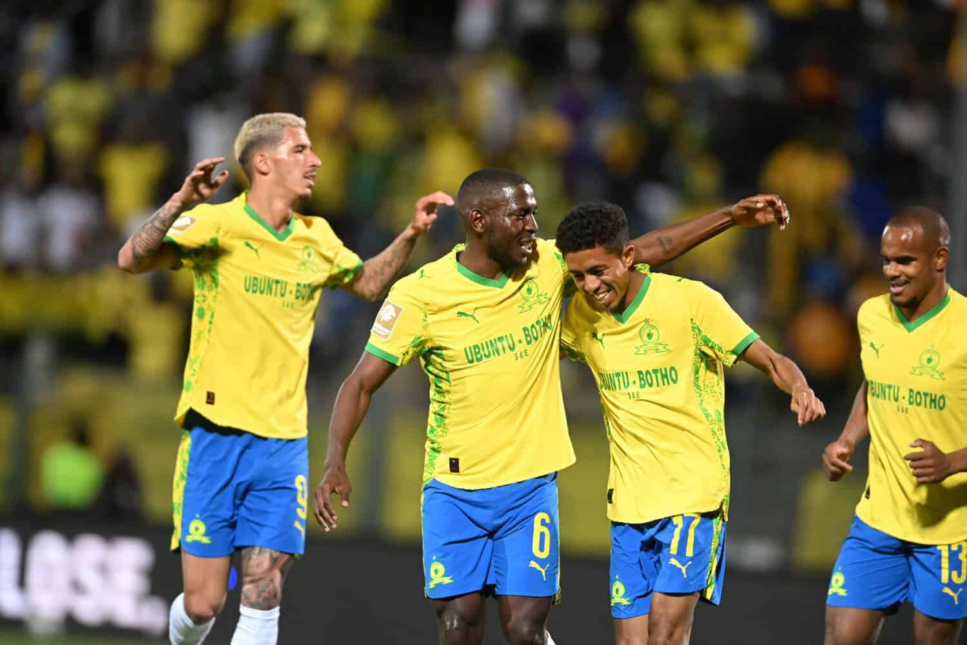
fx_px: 10744
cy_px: 322
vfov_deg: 3.4
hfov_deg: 5.2
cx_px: 484
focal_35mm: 400
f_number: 3.2
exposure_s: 1/800
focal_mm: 400
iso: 6400
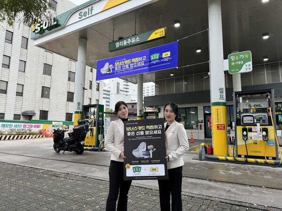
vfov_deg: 56.8
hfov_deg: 71.6
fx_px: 196
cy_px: 106
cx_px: 141
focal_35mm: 24
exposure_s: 1/425
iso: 80
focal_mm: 6.76
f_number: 1.78
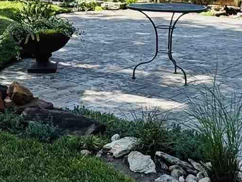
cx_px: 39
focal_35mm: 83
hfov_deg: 23.1
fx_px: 581
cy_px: -29
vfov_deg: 17.1
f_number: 2.2
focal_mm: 2.22
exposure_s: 1/681
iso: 40
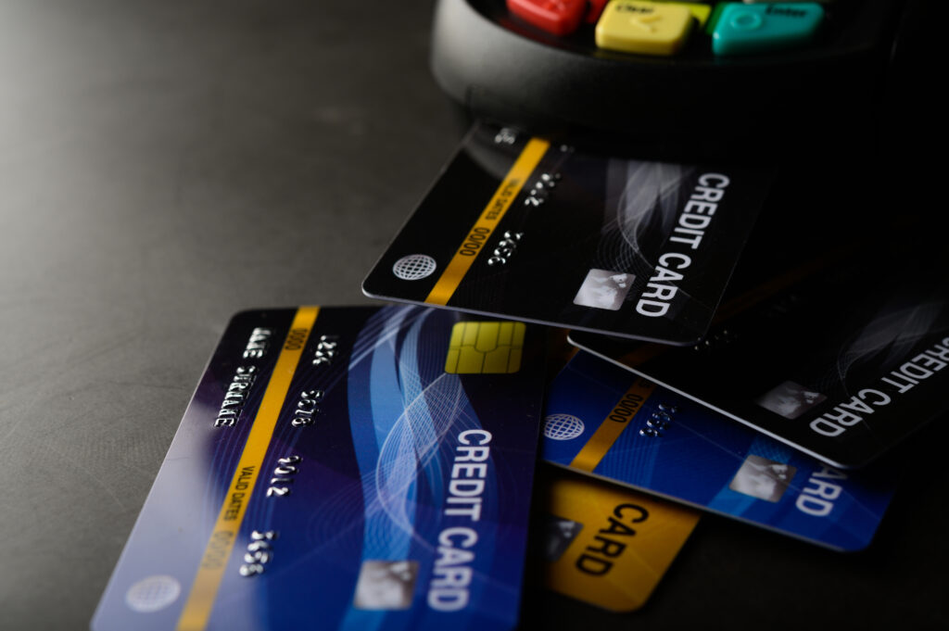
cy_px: 316
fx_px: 1580
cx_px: 474
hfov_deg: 33.4
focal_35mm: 60
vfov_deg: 22.6
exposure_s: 1/160
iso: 100
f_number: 9
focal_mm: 60
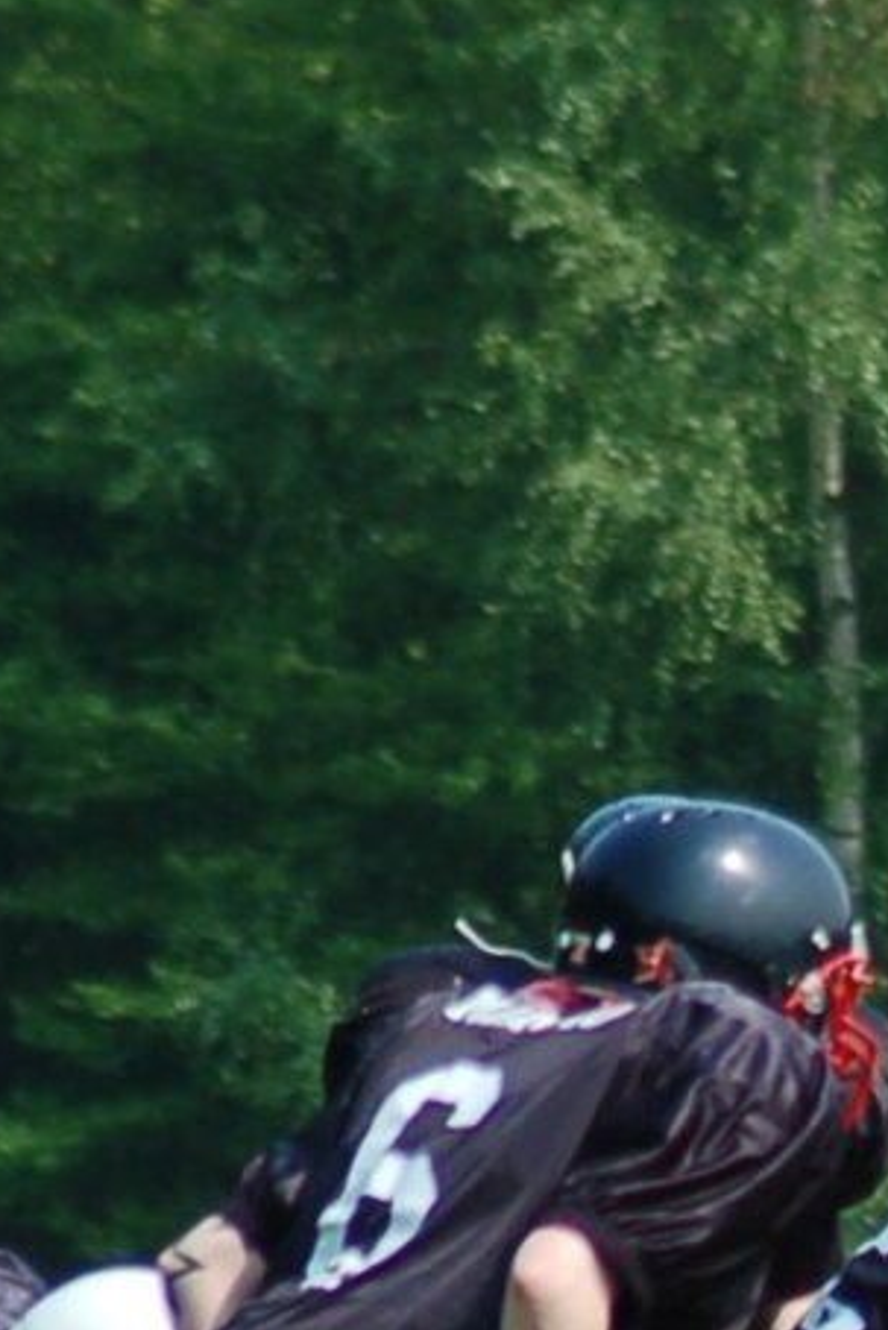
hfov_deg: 1.4
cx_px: 2365
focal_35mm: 979
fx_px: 36208
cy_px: 1643
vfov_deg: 2.1
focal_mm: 135
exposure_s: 1/1000
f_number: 4.5
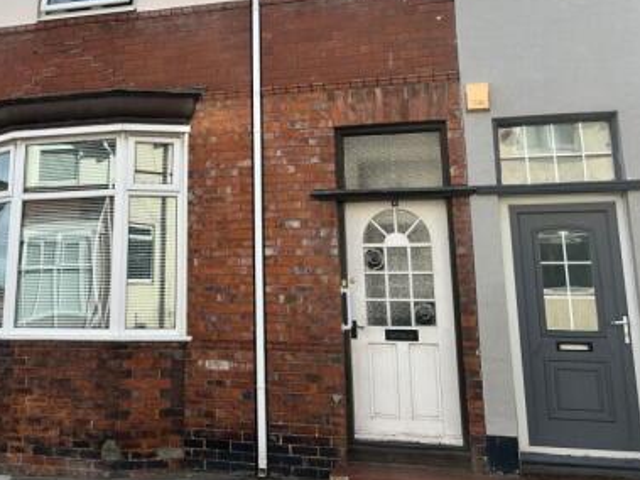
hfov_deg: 46.1
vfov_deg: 35.2
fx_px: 739
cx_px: 212
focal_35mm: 40
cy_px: 128
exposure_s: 1/2083
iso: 50
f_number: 1.5
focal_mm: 5.7
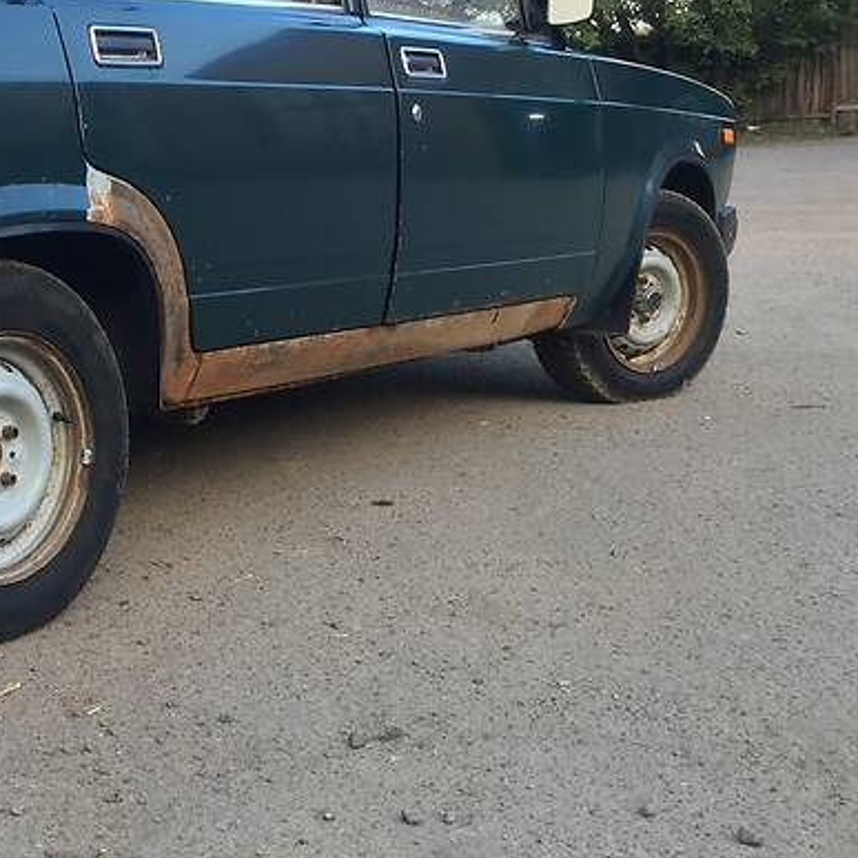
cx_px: 24
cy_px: 372
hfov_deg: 30.2
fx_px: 1486
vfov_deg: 32.2
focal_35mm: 53
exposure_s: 1/50
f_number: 2.2
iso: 40
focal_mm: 4.2
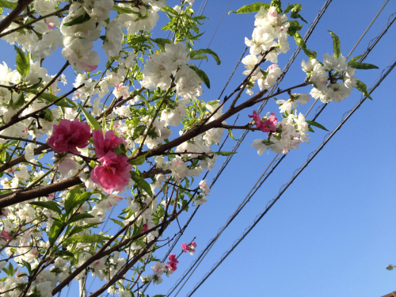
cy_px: 148
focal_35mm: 35
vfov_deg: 40.7
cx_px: 198
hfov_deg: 52.6
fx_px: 400
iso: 50
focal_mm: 4.28
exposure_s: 1/863
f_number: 2.4
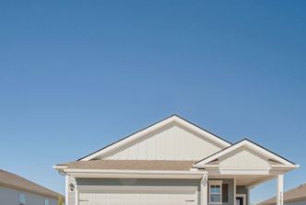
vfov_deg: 25.0
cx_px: 172
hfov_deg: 36.8
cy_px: 140
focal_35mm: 54
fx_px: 460
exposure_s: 1/250
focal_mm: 24
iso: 640
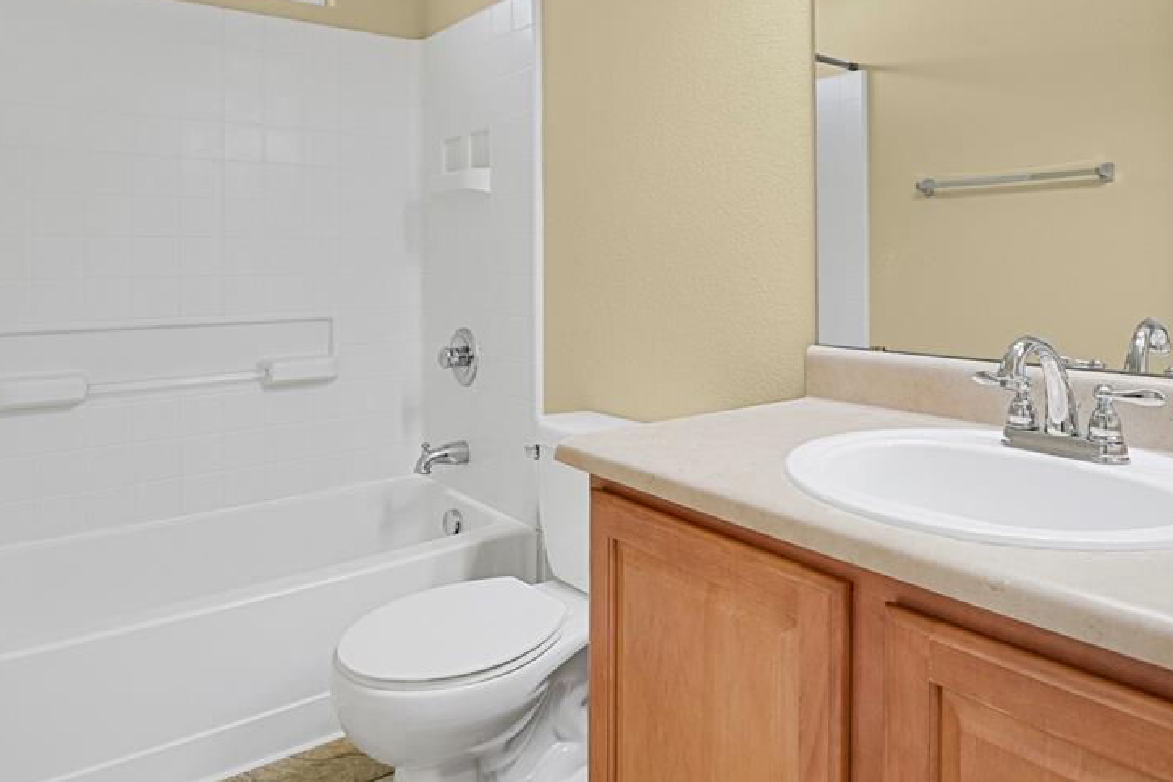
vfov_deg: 51.9
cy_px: 248
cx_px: 626
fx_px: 782
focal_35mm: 24
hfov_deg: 73.7
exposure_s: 1.6
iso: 250
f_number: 8
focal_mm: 17
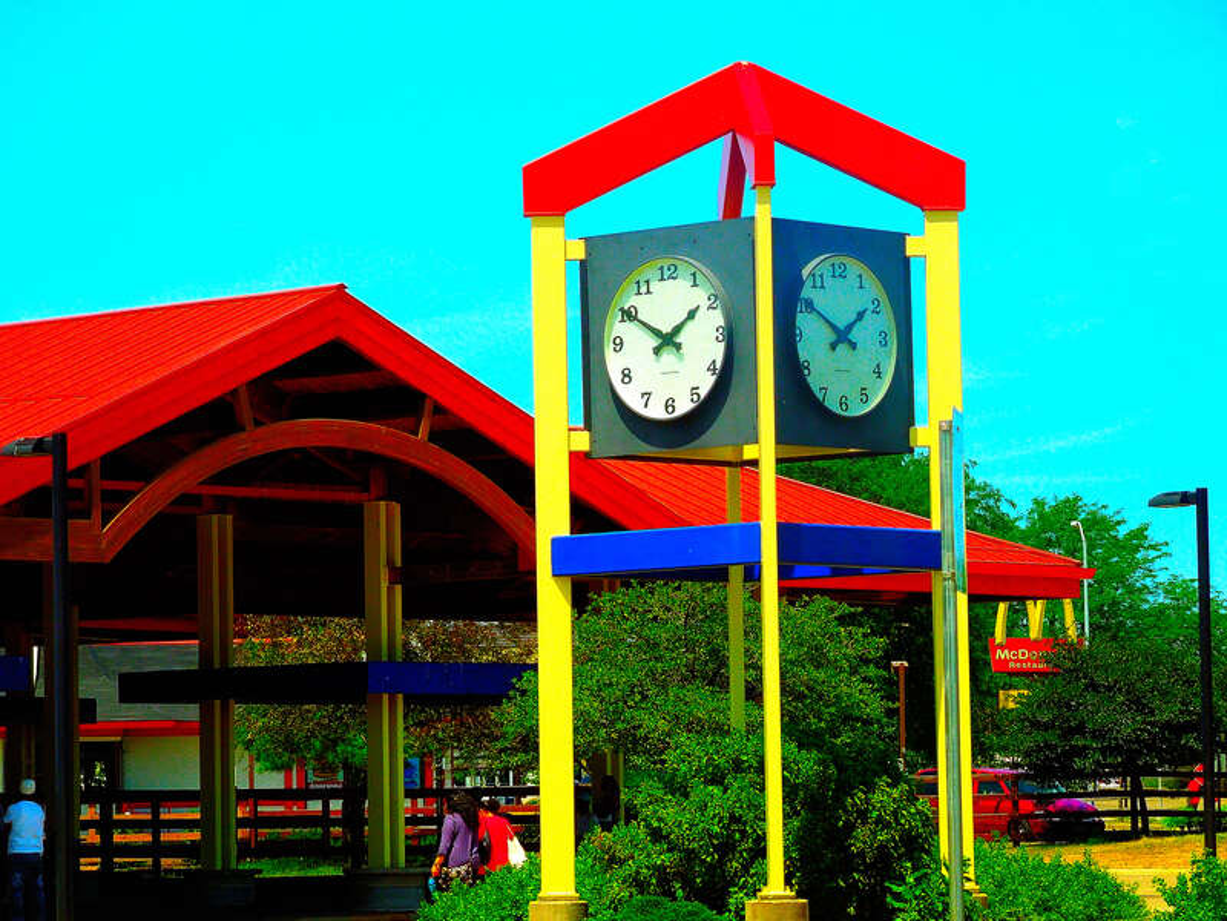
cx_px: 614
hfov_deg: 14.7
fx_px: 4750
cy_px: 460
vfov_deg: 11.1
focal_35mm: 134
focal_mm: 24.2
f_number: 4.9
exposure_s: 1/200
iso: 200
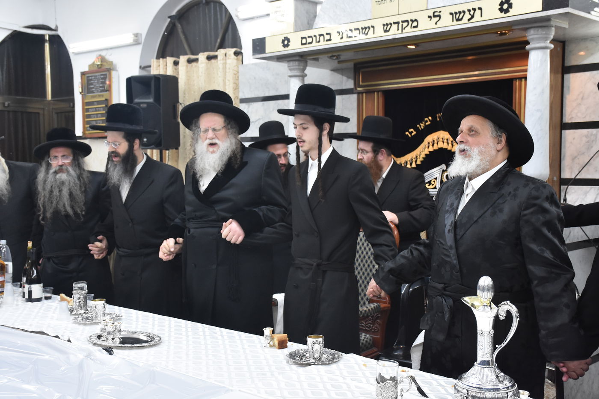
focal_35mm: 48
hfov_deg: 41.1
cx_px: 300
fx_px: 799
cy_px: 200
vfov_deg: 28.1
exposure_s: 1/125
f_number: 5.6
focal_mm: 32
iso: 1600
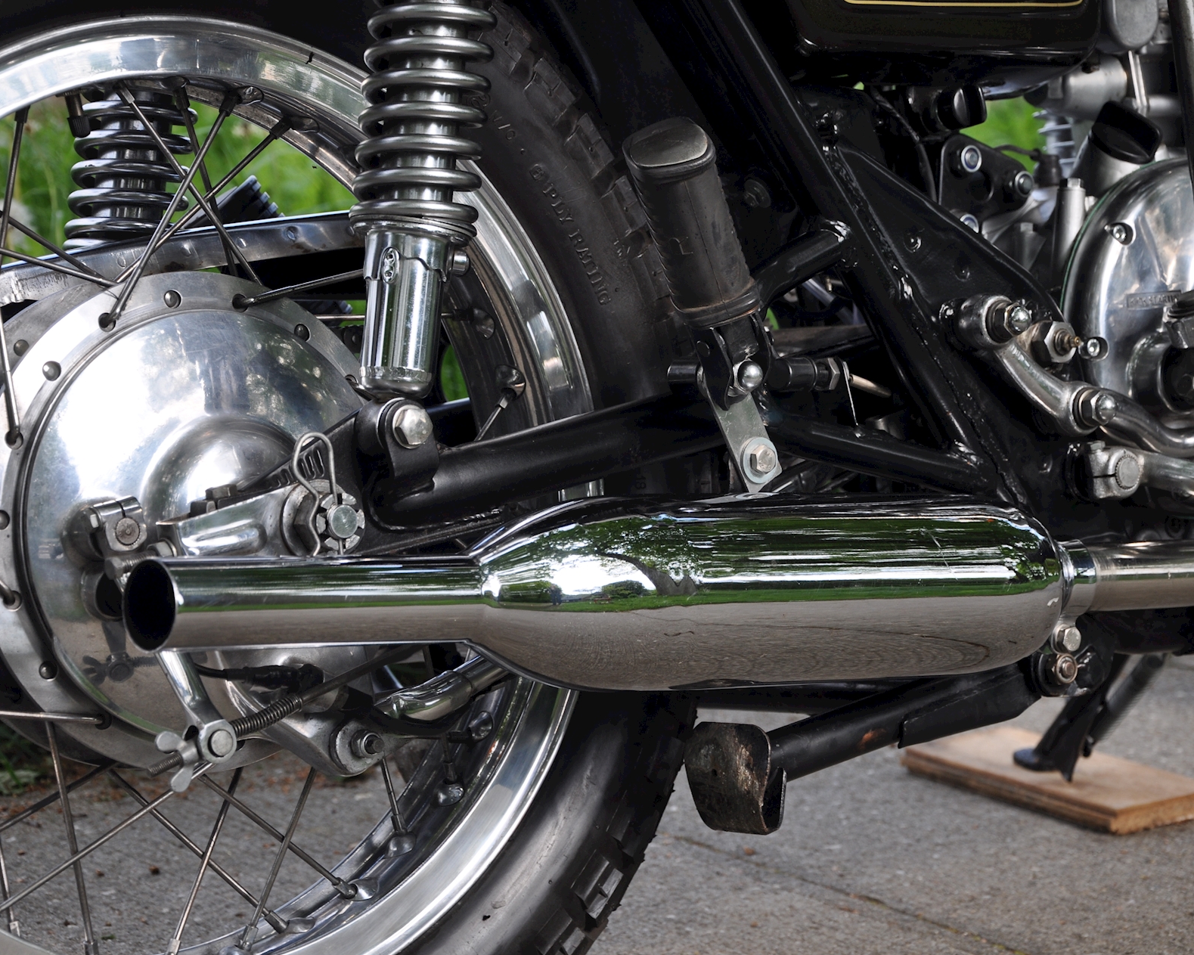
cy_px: 478
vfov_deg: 14.5
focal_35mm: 106
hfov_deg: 18.1
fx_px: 3746
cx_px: 679
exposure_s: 1/200
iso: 200
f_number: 7.1
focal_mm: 62
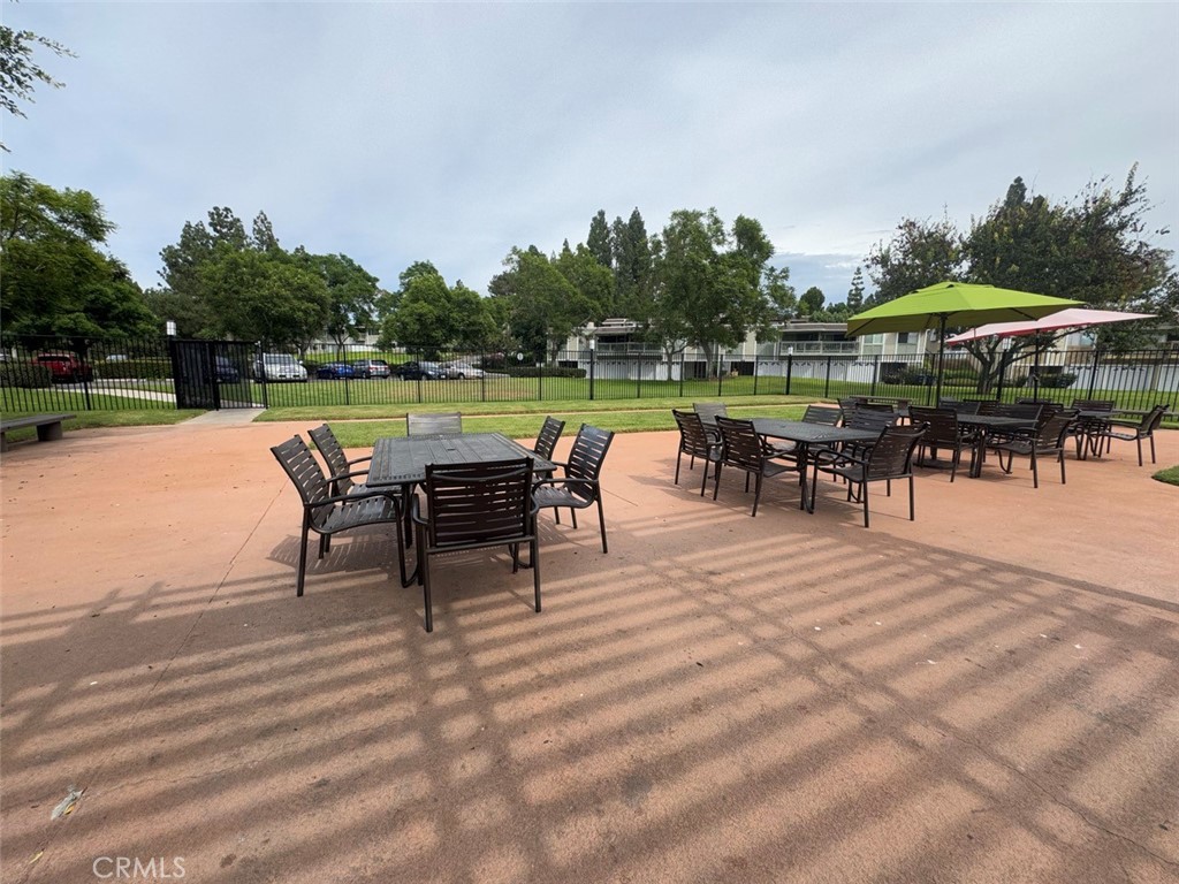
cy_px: 442
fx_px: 477
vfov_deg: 85.7
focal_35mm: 14
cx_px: 590
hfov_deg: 102.1
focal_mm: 2.22
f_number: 2.2
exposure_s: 1/1110
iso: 50
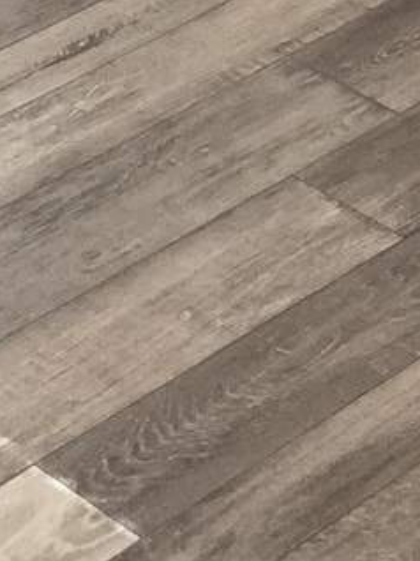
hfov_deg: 7.3
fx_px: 3288
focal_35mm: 203
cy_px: -1159
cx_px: 180
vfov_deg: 8.2
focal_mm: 3.99
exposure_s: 1/120
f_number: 1.8
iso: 64
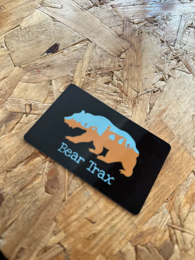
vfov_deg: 71.6
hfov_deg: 56.8
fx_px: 180
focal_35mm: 24
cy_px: 130
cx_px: 98
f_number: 1.78
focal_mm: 6.86
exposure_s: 1/121
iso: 160
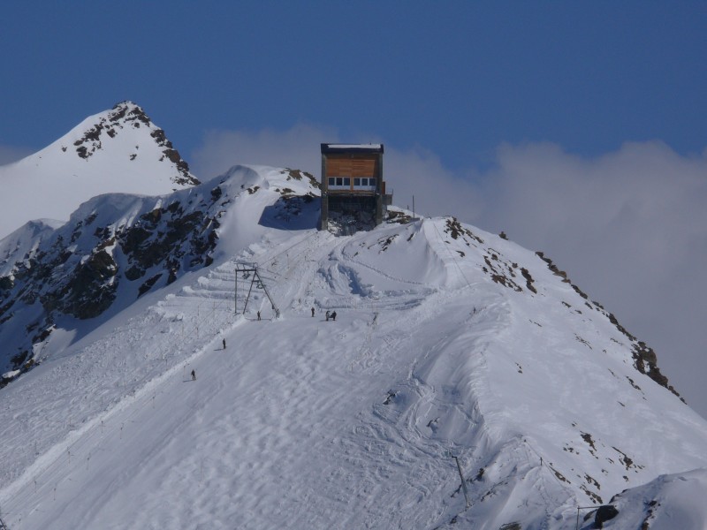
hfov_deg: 4.7
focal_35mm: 420
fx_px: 8578
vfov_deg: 3.5
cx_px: 354
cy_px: 265
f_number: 11
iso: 100
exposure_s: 1/1000
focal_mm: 88.8
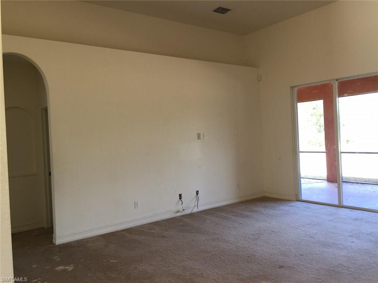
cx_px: 189
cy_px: 142
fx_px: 317
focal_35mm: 29
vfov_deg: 48.2
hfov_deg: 61.7
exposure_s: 1/30
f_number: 2.2
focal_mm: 4.15
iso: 32
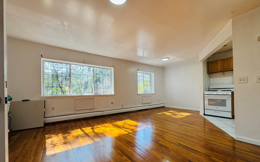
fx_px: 106
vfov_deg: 74.4
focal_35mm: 15
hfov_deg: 101.5
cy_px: 92
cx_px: 130
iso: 50
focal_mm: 2.22
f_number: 2.2
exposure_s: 1/120
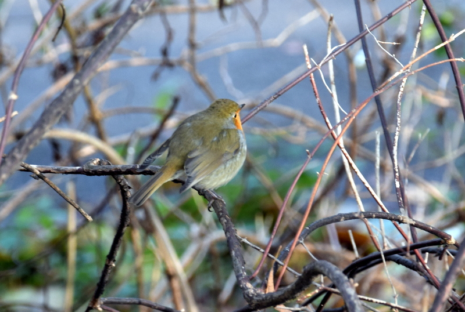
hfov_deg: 13.0
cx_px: 232
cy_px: 156
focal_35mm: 158
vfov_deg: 8.8
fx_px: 2040
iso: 400
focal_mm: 105
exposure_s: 1/125
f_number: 6.3
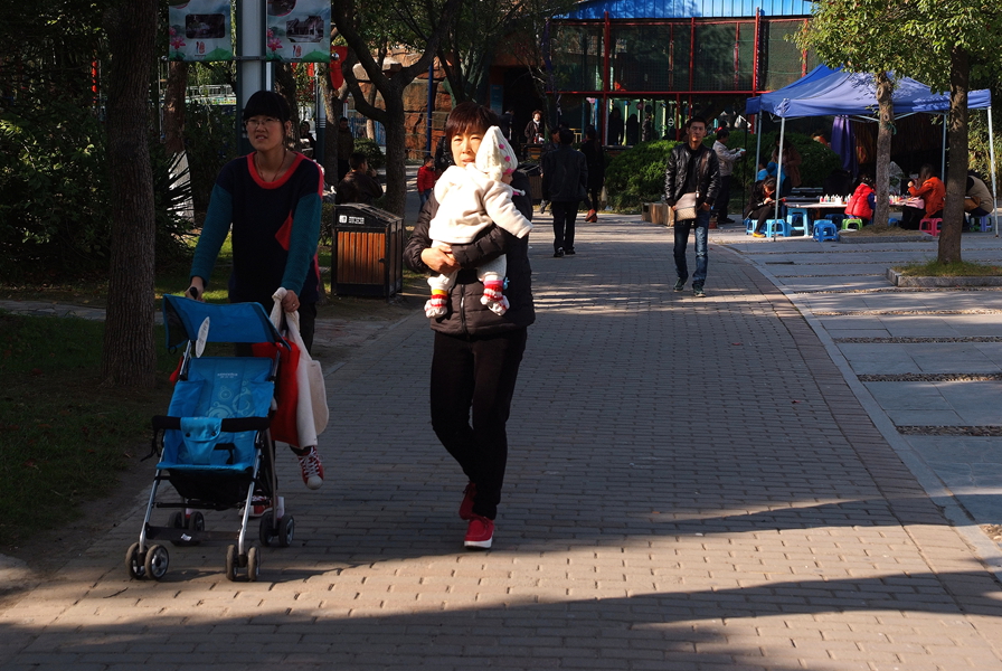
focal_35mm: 48
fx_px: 1338
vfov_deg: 28.2
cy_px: 336
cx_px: 501
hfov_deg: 41.1
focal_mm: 32
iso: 200
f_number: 8
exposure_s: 1/225
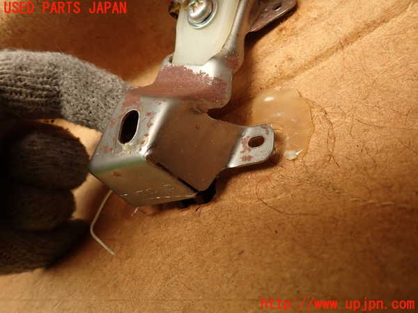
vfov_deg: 54.9
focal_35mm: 25
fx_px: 302
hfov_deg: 69.4
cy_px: 156
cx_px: 209
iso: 125
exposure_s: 1/60
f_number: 2
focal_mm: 4.5
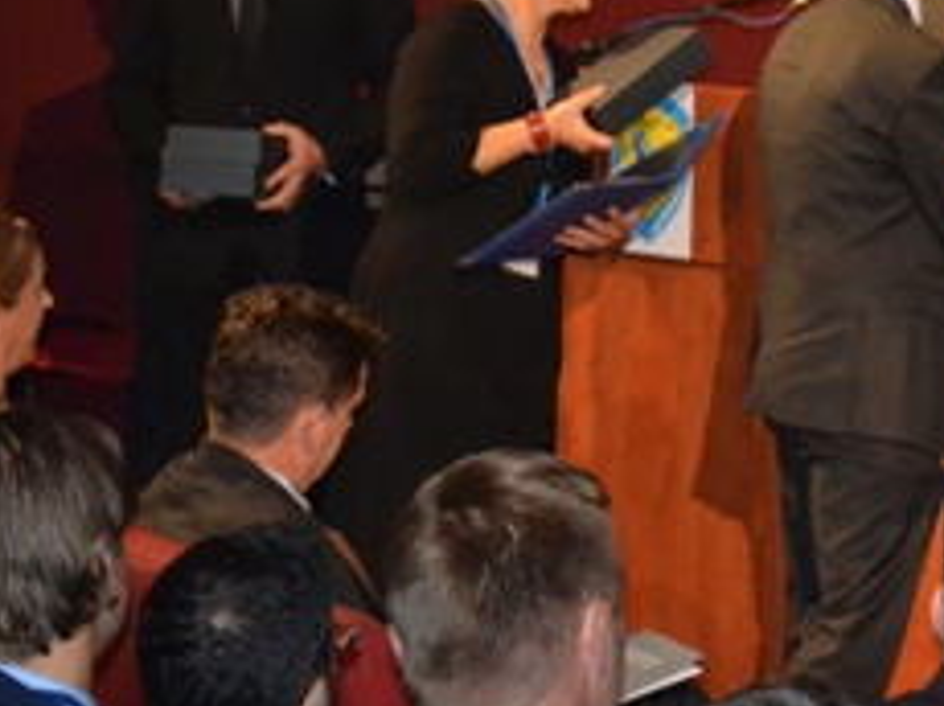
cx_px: 1006
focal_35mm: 209
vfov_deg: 7.1
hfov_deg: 9.4
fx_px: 5694
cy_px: 154
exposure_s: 1/60
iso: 3200
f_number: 5.6
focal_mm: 52
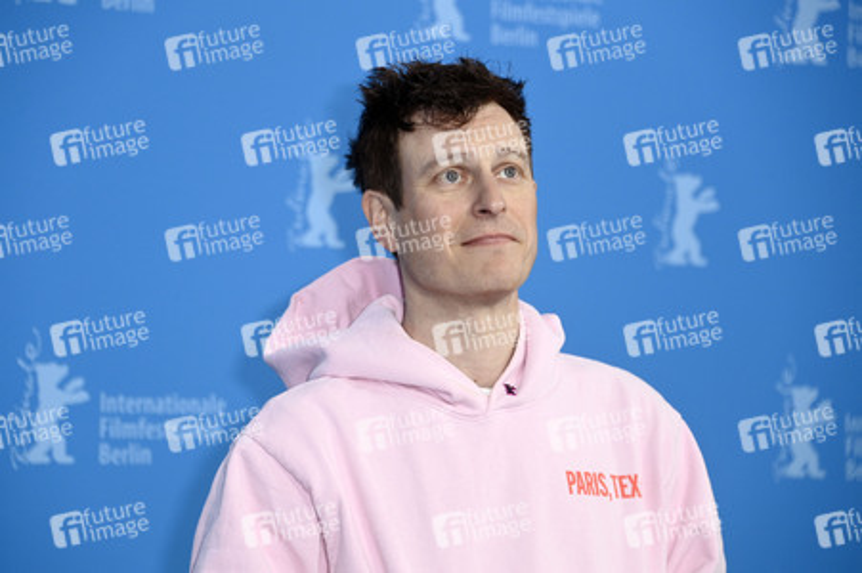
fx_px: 3828
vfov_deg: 8.6
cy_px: 286
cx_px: 431
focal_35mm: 160
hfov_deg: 12.8
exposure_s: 1/250
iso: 1600
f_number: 5.6
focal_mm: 160
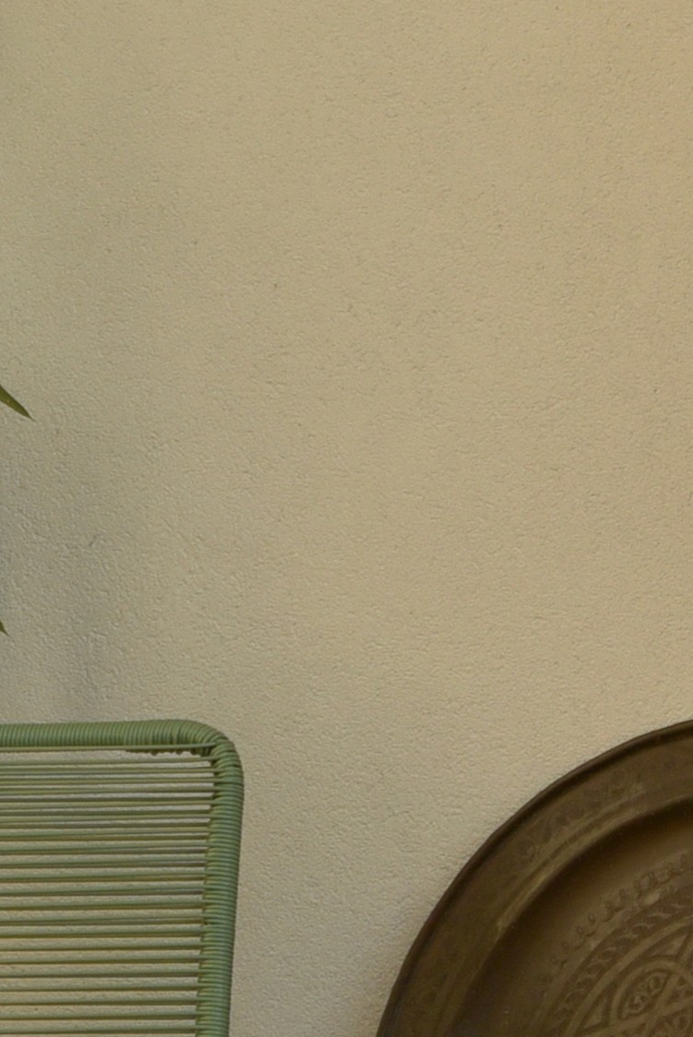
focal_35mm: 321
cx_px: -38
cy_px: -13
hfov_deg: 4.3
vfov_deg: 6.4
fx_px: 9254
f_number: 3.5
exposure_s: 1/2000
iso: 320
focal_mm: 60
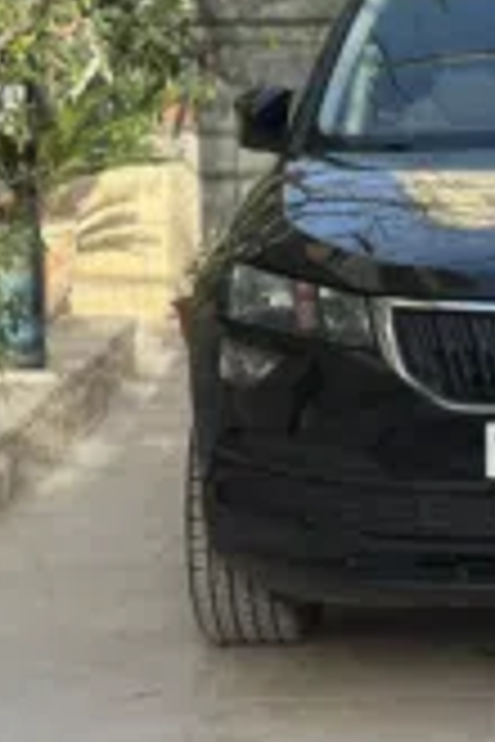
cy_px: 157
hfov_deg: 11.1
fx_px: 2495
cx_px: 639
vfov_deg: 16.8
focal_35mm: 121
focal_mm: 6.86
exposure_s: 1/1171
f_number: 1.78
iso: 80
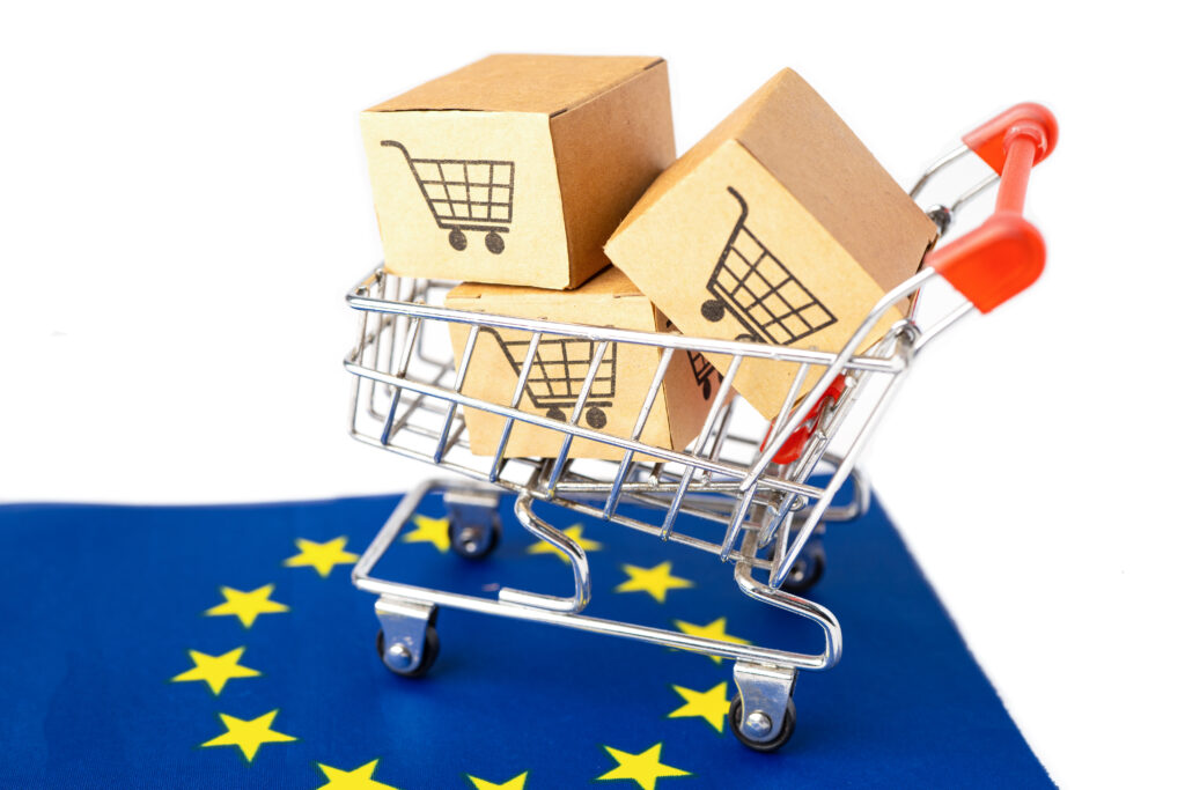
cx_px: 592
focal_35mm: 50
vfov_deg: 27.0
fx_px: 1646
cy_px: 395
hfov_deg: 39.6
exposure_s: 1/60
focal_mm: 50
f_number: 5.6
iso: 100
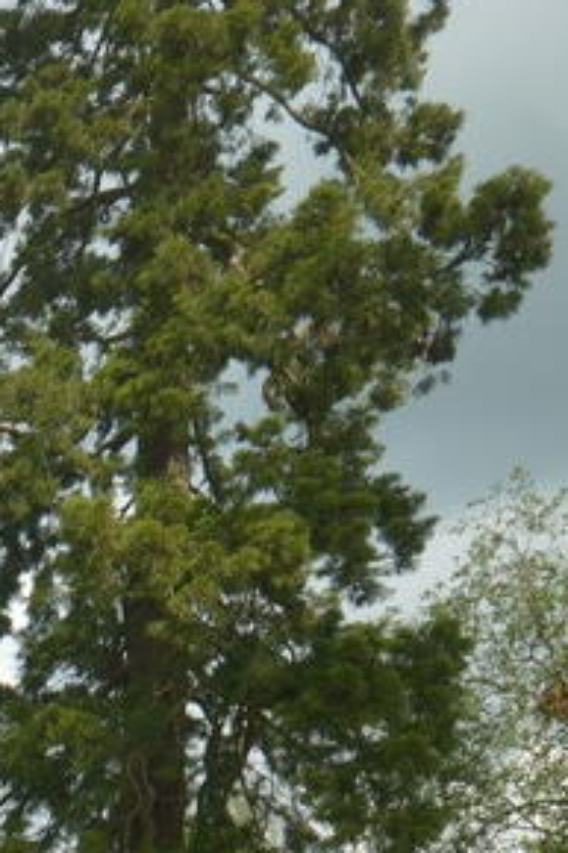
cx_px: -375
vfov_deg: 31.5
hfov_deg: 20.3
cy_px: 1021
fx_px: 1256
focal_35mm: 53
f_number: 8
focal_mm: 10
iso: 200
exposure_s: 1/250
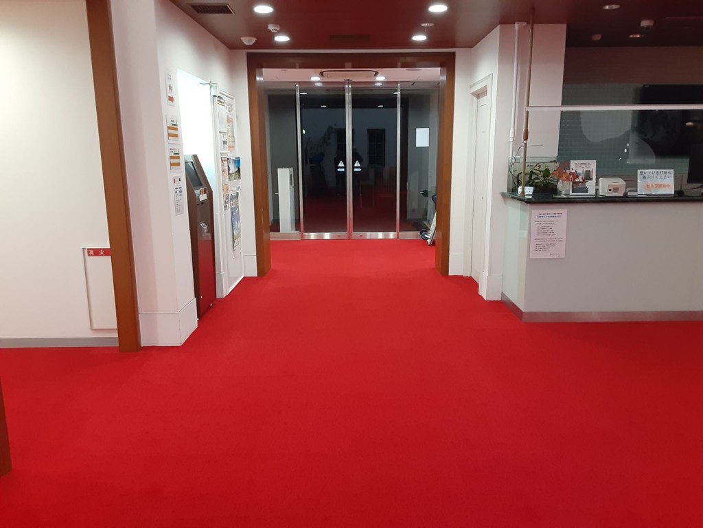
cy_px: 264
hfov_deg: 65.3
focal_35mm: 27
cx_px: 352
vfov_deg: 51.4
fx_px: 548
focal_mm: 2.91
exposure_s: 1/25
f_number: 1.9
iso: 250
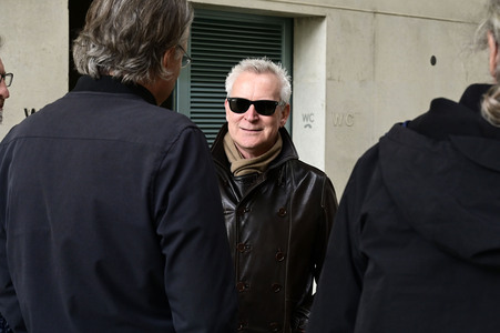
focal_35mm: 63
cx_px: 250
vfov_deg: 21.5
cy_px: 166
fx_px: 874
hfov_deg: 31.9
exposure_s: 1/250
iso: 2000
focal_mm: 63
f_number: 9
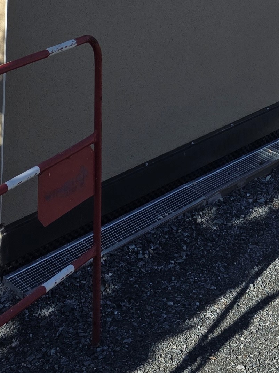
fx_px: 925
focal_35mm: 86
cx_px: 263
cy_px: -223
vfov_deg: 19.2
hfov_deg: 16.9
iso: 80
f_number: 1.7
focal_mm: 6.3
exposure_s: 1/4766
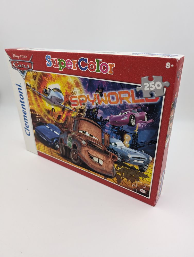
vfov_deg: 71.5
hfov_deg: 56.9
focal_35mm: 24
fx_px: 179
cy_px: 128
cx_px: 97
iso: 173
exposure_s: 1/145
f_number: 1.68
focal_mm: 6.9
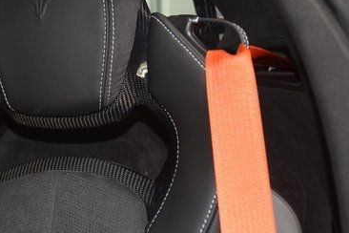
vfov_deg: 21.5
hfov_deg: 30.9
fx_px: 611
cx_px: 59
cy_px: 78
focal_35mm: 63
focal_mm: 24
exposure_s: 1/60
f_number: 3.8
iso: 1600
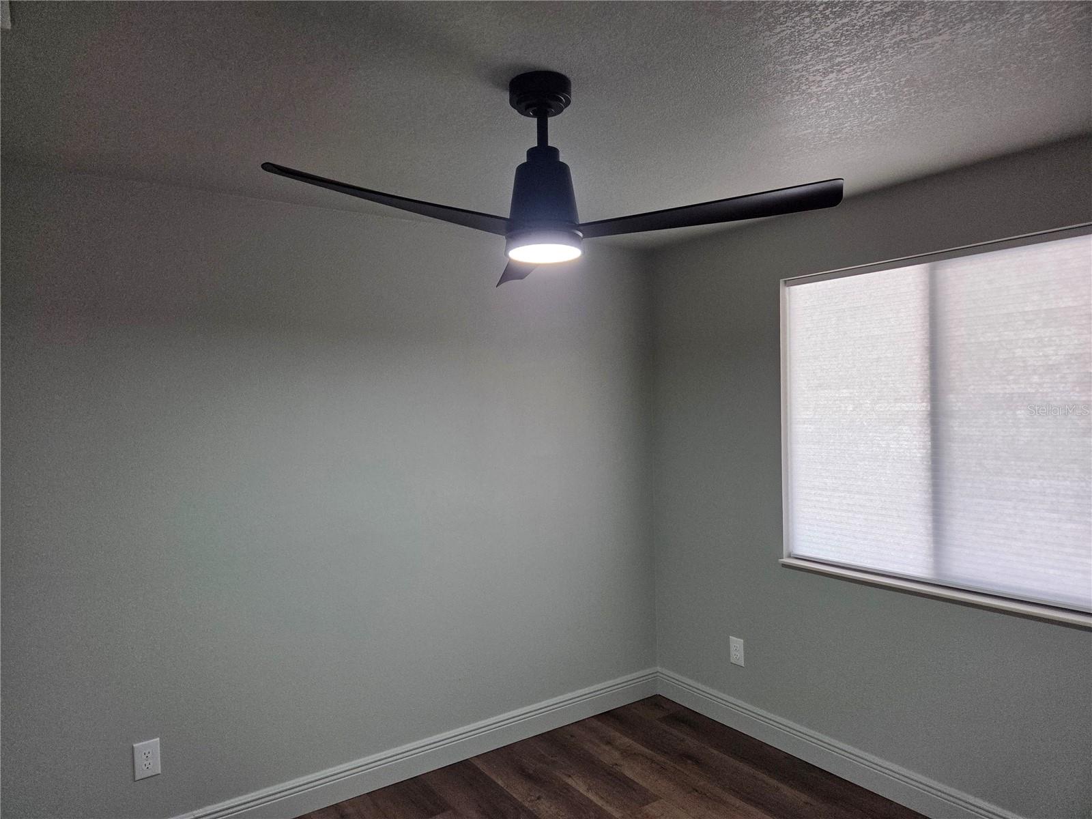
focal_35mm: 23
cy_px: 410
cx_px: 546
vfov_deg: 58.9
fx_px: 726
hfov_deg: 73.9
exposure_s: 1/120
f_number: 1.8
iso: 200
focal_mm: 5.4
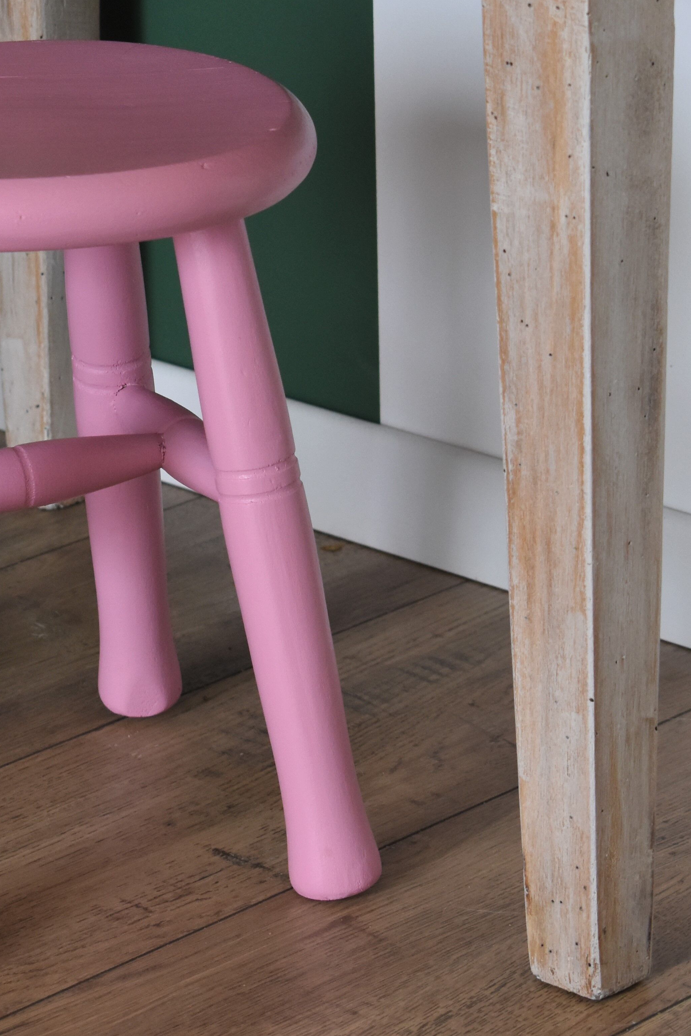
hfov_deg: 8.6
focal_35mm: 160
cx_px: 82
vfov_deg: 12.8
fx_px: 4605
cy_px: 172
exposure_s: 1/200
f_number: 5.6
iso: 800
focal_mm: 55
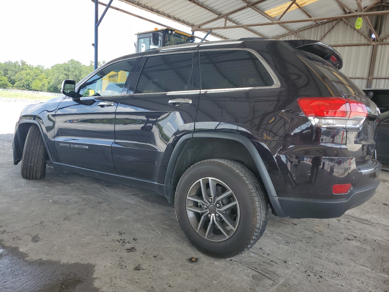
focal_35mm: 26
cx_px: 194
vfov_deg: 53.1
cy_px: 146
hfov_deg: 67.3
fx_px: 292
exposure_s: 1/625
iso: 50
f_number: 1.5
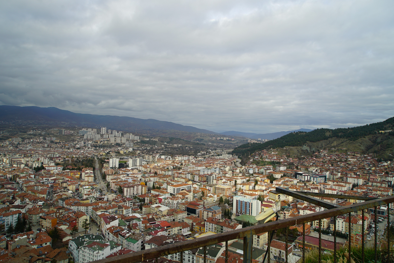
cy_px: 132
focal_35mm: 24
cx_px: 197
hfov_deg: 73.7
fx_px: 263
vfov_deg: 53.2
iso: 100
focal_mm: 24
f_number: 9
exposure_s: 1/80
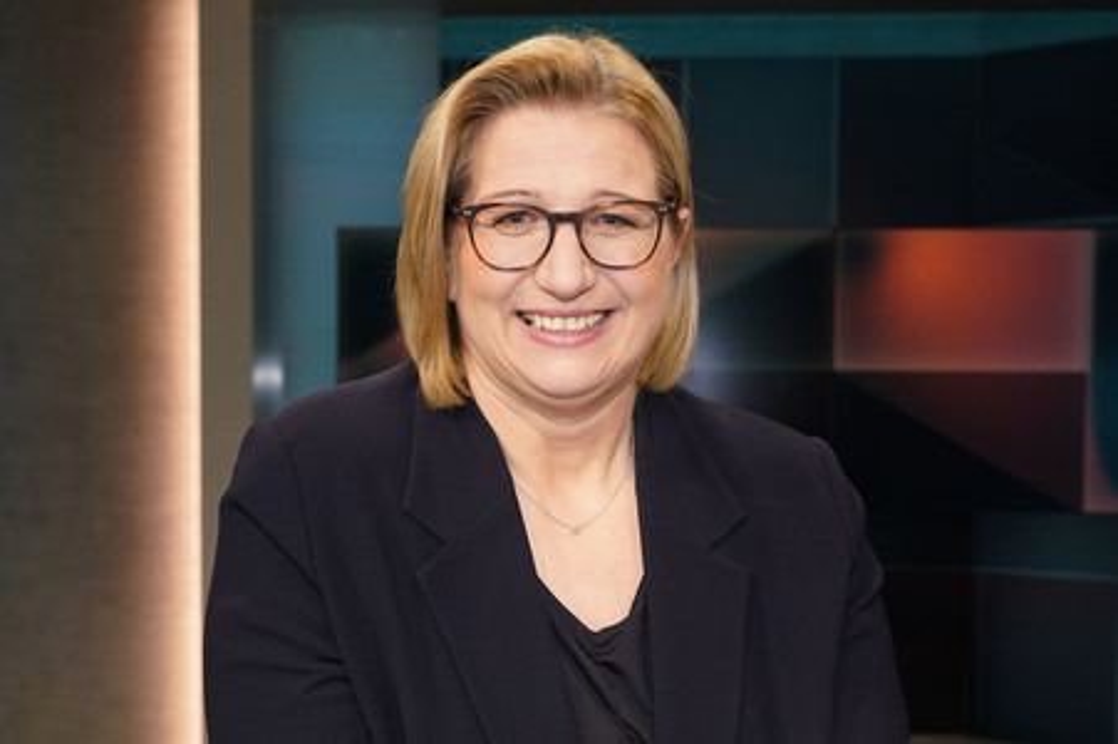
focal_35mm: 36
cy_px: 372
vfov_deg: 36.8
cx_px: 559
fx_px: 1117
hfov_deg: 53.2
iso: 2000
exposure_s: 1/160
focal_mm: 36
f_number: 5
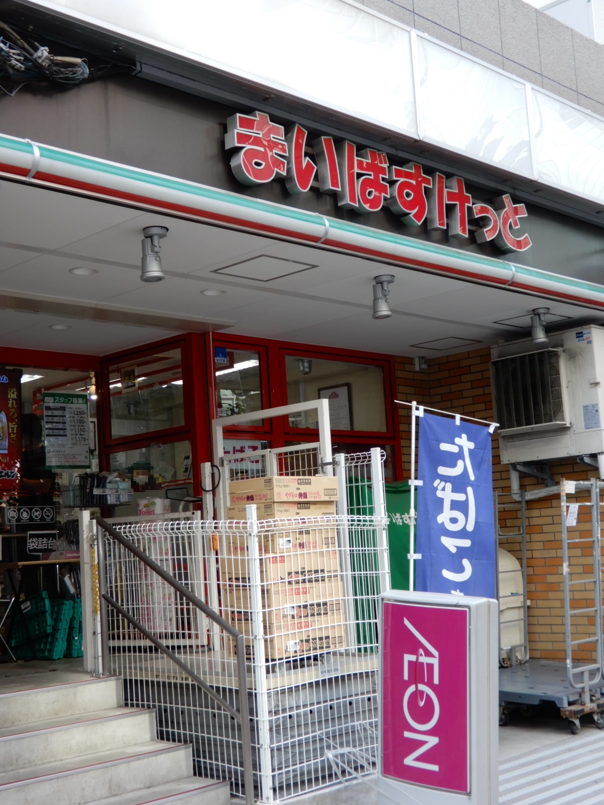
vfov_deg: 42.1
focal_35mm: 45
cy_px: 402
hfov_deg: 32.2
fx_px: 1047
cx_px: 302
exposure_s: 1/80
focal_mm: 8
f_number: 4
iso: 80
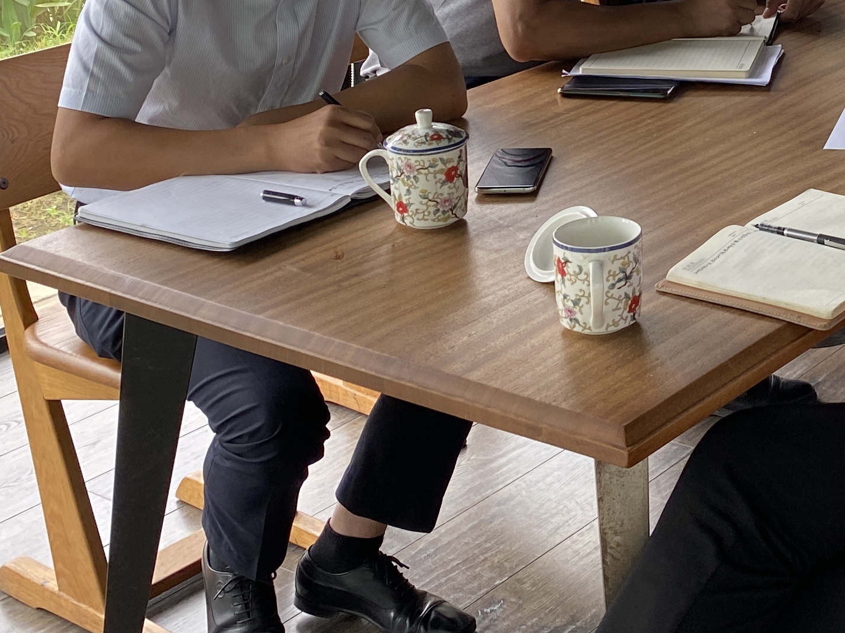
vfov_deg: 19.7
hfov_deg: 24.6
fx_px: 1782
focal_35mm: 73
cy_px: 22
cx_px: 957
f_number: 1.8
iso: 50
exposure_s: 1/122
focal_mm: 4.25
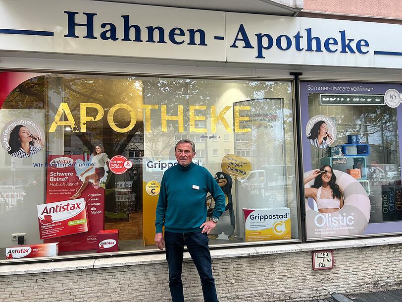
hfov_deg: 67.3
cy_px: 151
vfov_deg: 53.1
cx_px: 201
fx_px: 302
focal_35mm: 26
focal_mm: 5.7
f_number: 1.5
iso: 32
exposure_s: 1/128
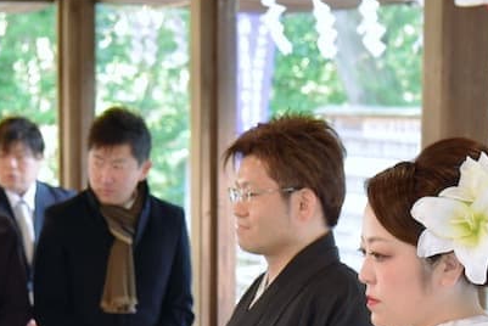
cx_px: 254
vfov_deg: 9.1
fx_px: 2008
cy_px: 421
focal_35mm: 148
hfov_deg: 13.9
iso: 4000
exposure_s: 1/60
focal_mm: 55
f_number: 5.6
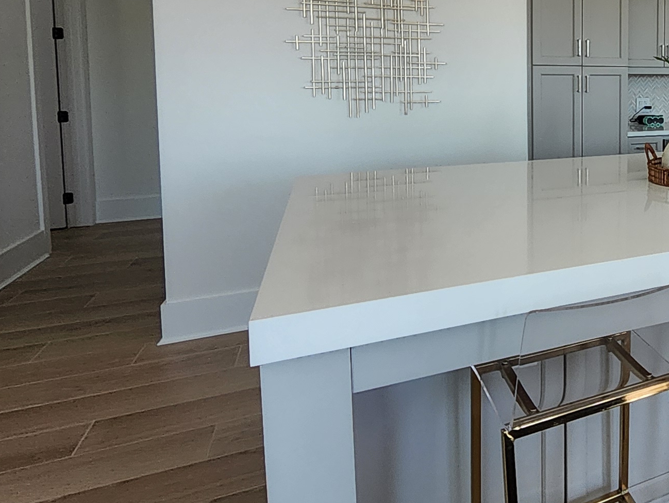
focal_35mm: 29
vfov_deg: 46.4
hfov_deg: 49.2
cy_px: 121
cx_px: 682
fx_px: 561
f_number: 2.2
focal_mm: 1.13
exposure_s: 1/120
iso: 50
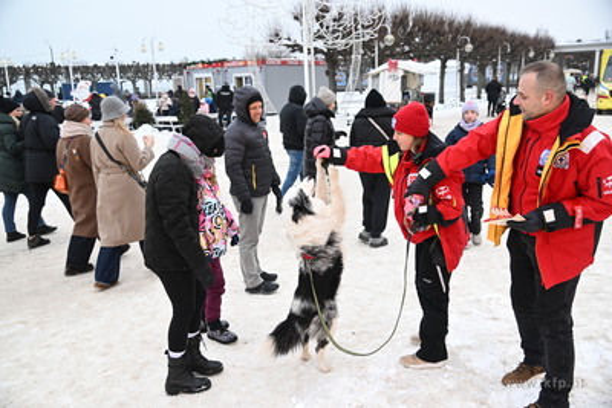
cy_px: 204
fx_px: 527
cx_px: 306
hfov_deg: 60.3
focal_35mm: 31
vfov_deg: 42.4
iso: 640
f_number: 4
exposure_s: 1/160
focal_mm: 31
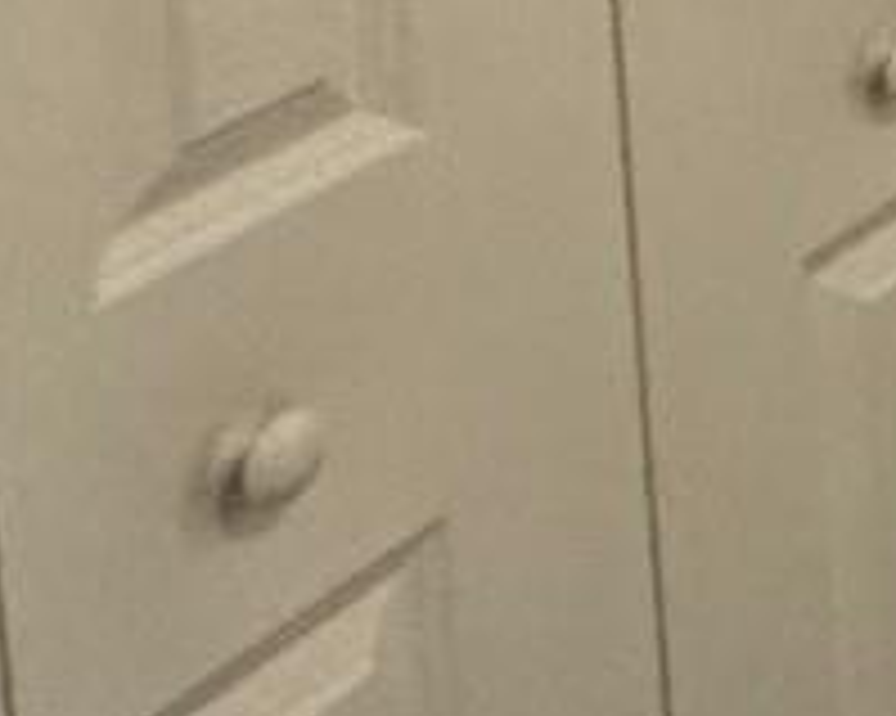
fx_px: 2916
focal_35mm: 110
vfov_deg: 12.1
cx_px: 3053
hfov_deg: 9.8
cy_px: -802
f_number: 2.2
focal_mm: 2.22
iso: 320
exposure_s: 1/120
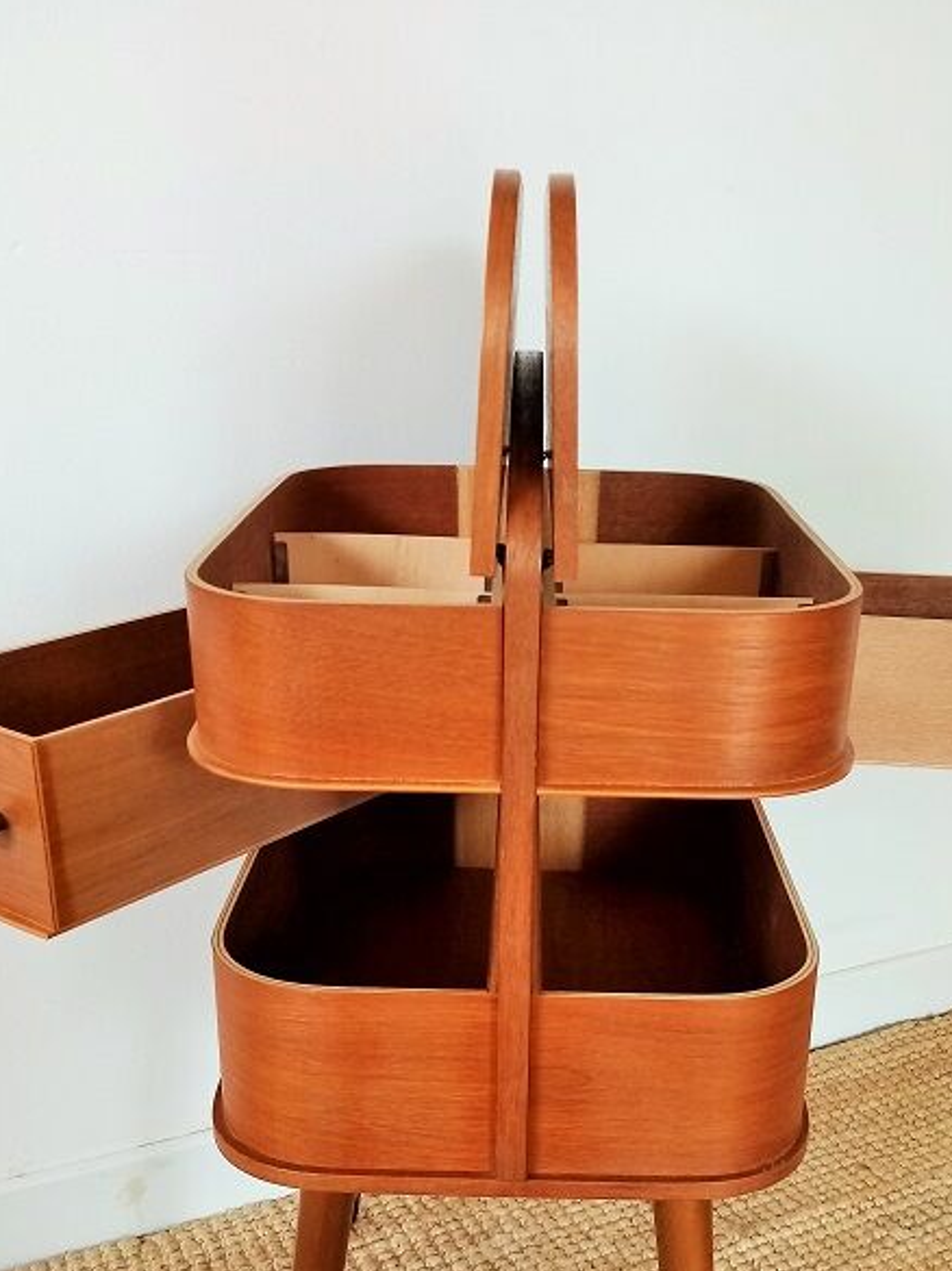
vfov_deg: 49.2
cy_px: 858
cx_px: 530
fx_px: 1358
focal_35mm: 37
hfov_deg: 38.6
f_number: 1.8
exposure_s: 1/33.3
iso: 215
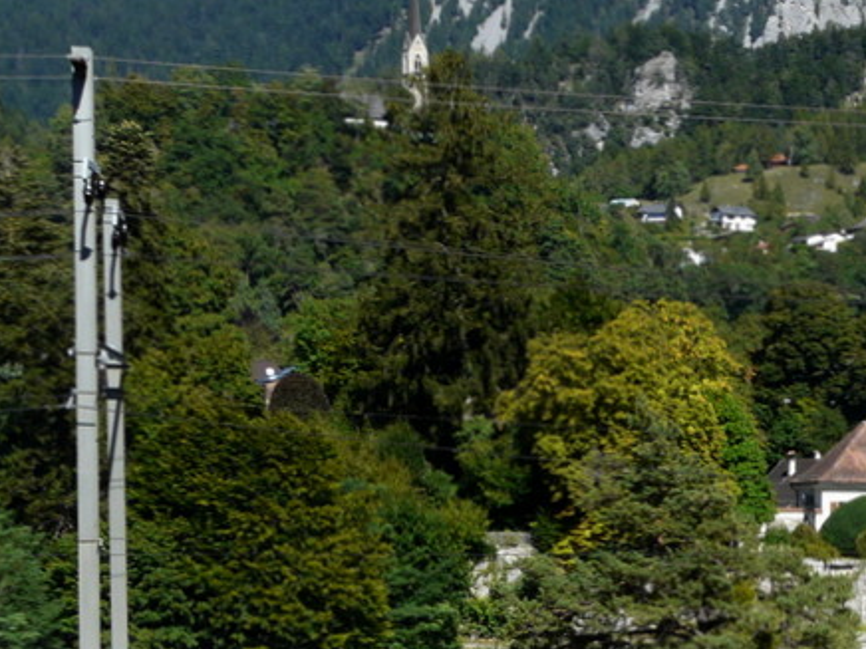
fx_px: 2752
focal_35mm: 110
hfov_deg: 17.3
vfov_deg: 13.2
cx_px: 926
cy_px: 679
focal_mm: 7.9
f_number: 5.6
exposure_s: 1/320
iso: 100
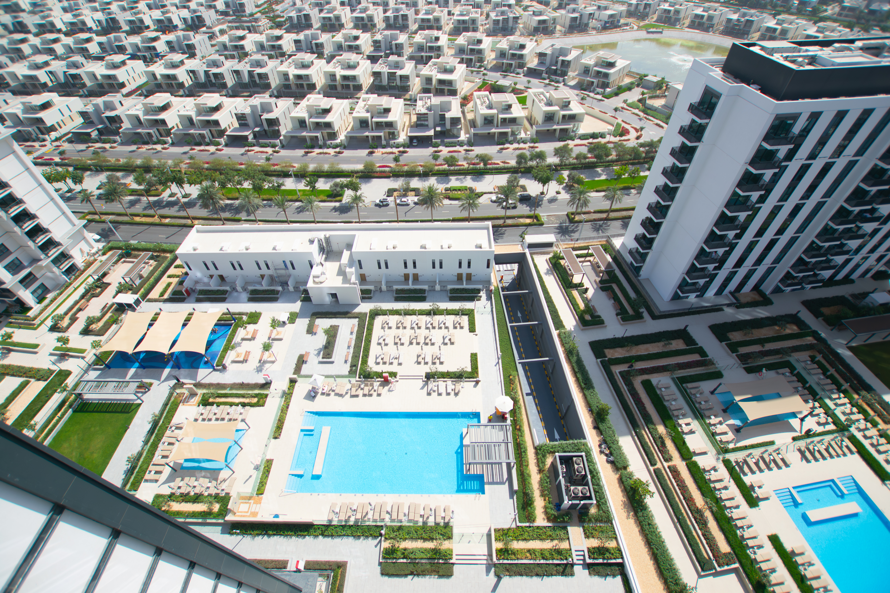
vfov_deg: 77.3
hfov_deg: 100.4
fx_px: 371
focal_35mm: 15
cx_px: 445
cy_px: 296
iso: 100
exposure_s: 1/2000
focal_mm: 10
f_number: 3.5
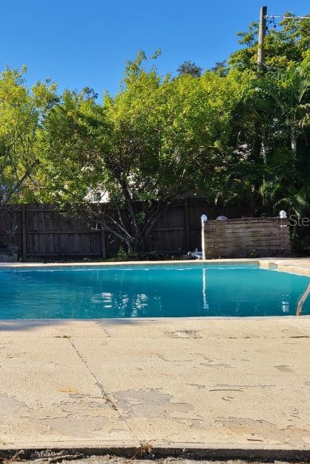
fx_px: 568
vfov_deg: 44.5
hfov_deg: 28.2
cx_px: -19
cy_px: 220
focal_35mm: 44
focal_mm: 5.4
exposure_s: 1/1493
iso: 40
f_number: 1.8
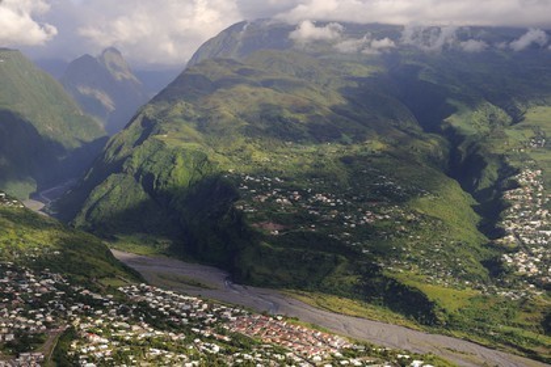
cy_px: 184
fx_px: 1071
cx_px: 276
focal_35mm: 70
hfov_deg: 28.8
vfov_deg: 19.5
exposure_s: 1/800
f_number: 7.1
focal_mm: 70
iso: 400
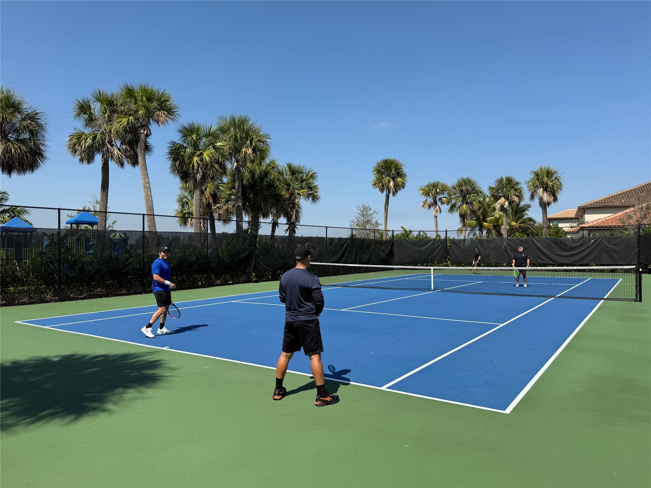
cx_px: 326
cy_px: 244
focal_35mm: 24
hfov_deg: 71.6
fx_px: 451
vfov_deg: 56.8
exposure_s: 1/5319
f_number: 1.78
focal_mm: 6.76
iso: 80
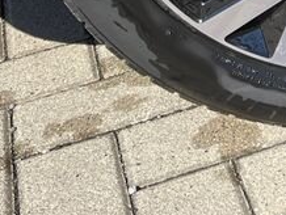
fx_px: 1009
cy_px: -216
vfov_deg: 11.1
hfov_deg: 15.5
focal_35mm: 122
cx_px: 348
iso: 50
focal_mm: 5.1
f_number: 1.6
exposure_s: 1/1106
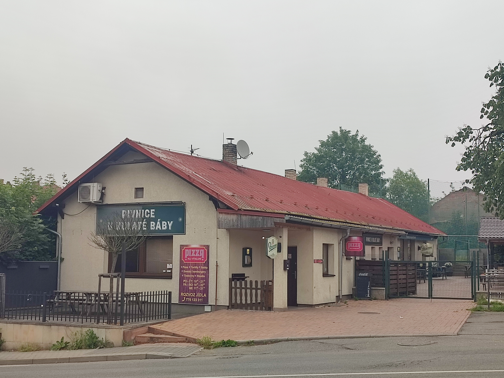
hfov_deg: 69.4
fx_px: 364
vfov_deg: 54.9
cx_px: 252
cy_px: 189
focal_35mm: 25
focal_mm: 6.04
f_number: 1.9
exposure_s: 1/119
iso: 50
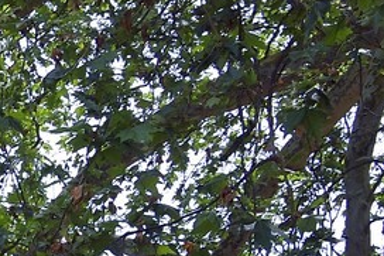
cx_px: -716
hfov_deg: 8.4
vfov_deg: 6.2
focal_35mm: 212
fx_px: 2260
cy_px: 587
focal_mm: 36
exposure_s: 1/125
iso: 200
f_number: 11
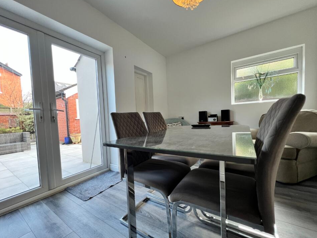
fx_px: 128
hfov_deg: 102.0
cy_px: 124
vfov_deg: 85.6
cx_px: 152
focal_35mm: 14
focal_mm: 1.57
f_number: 1.8
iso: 160
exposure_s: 1/100
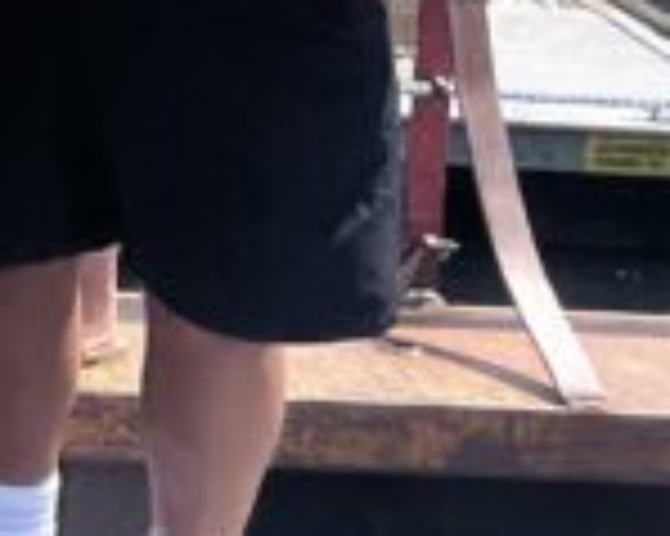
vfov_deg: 8.5
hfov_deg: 9.6
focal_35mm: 174
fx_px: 3448
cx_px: -1048
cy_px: -486
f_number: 1.6
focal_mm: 5.1
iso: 50
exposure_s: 1/3135
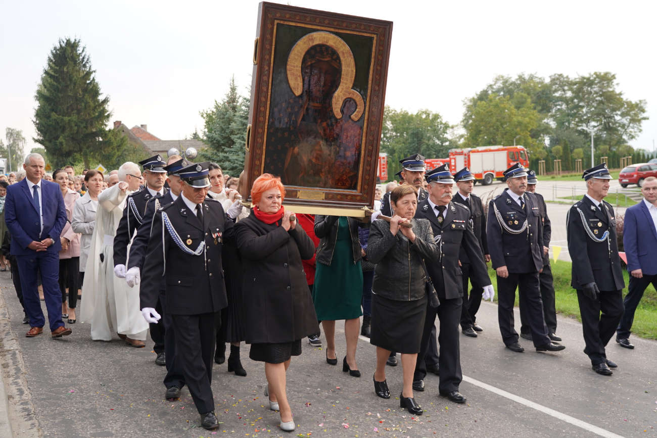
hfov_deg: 47.4
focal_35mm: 41
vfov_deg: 32.6
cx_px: 328
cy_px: 219
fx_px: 748
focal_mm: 41
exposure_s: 1/160
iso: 400
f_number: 4
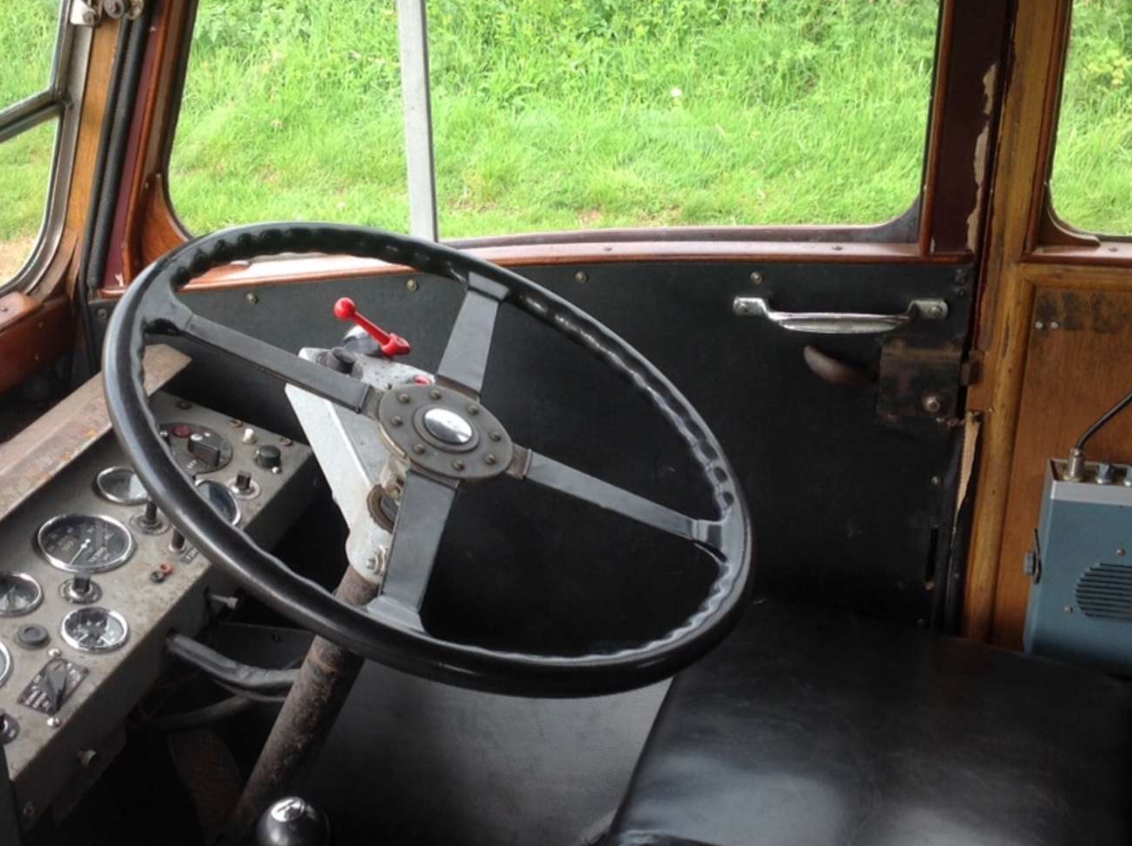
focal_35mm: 54
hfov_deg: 35.5
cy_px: 440
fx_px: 1763
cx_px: 481
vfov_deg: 27.0
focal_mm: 4.28
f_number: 2.4
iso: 50
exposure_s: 1/141
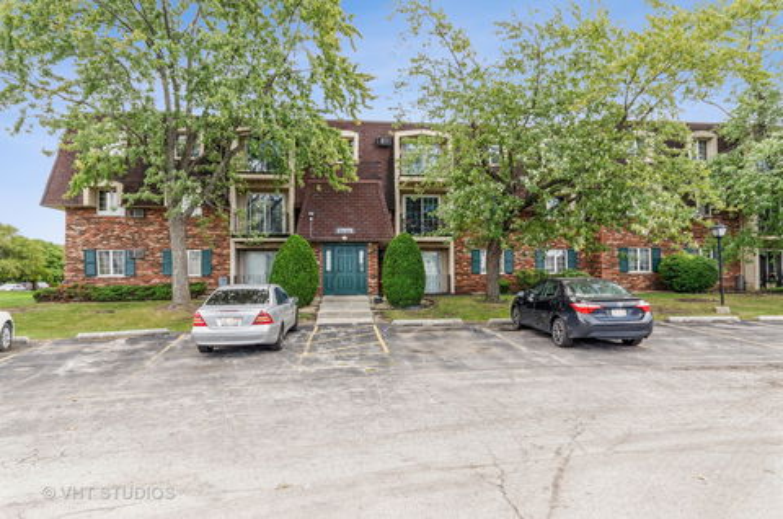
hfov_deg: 85.5
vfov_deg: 63.0
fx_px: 423
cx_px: 392
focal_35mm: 20
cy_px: 260
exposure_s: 1/40
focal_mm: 13
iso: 100
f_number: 9
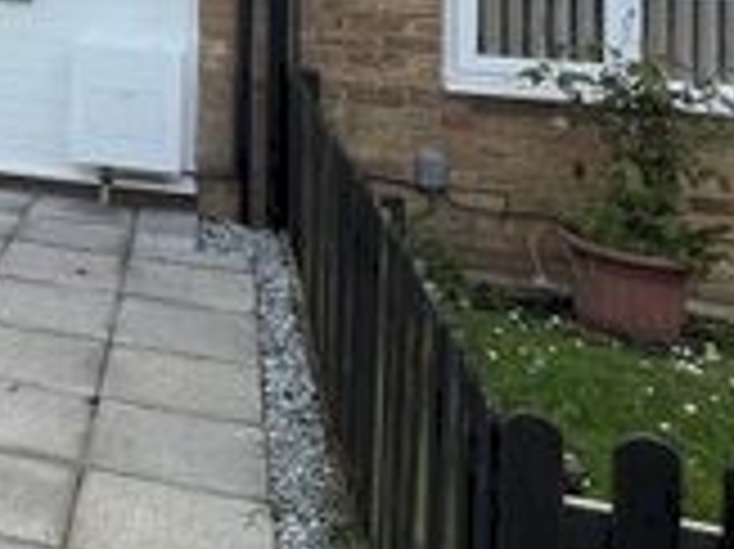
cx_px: -387
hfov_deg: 25.3
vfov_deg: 23.6
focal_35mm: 56
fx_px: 1187
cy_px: -124
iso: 32
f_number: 1.8
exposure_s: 1/645
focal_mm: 1.57
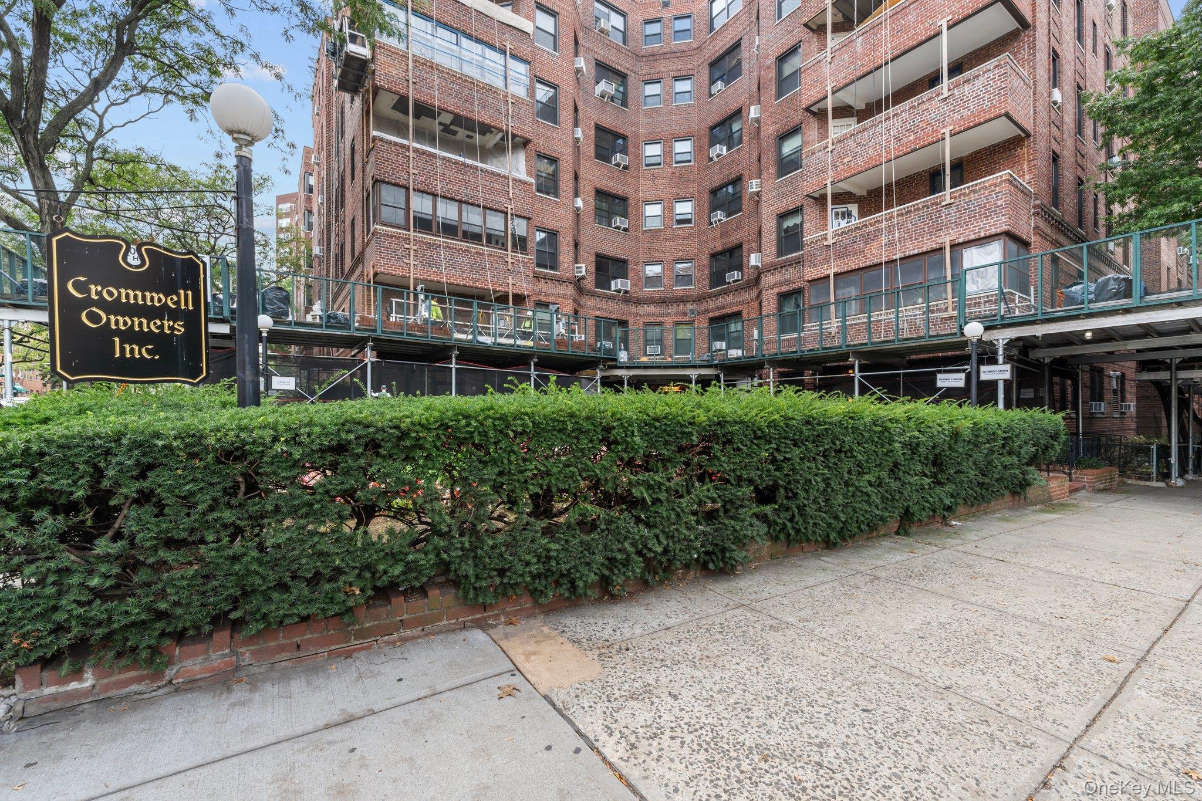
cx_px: 601
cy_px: 400
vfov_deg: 81.2
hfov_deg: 104.3
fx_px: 467
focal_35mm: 14
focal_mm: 14
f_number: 10
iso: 200
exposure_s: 1/30
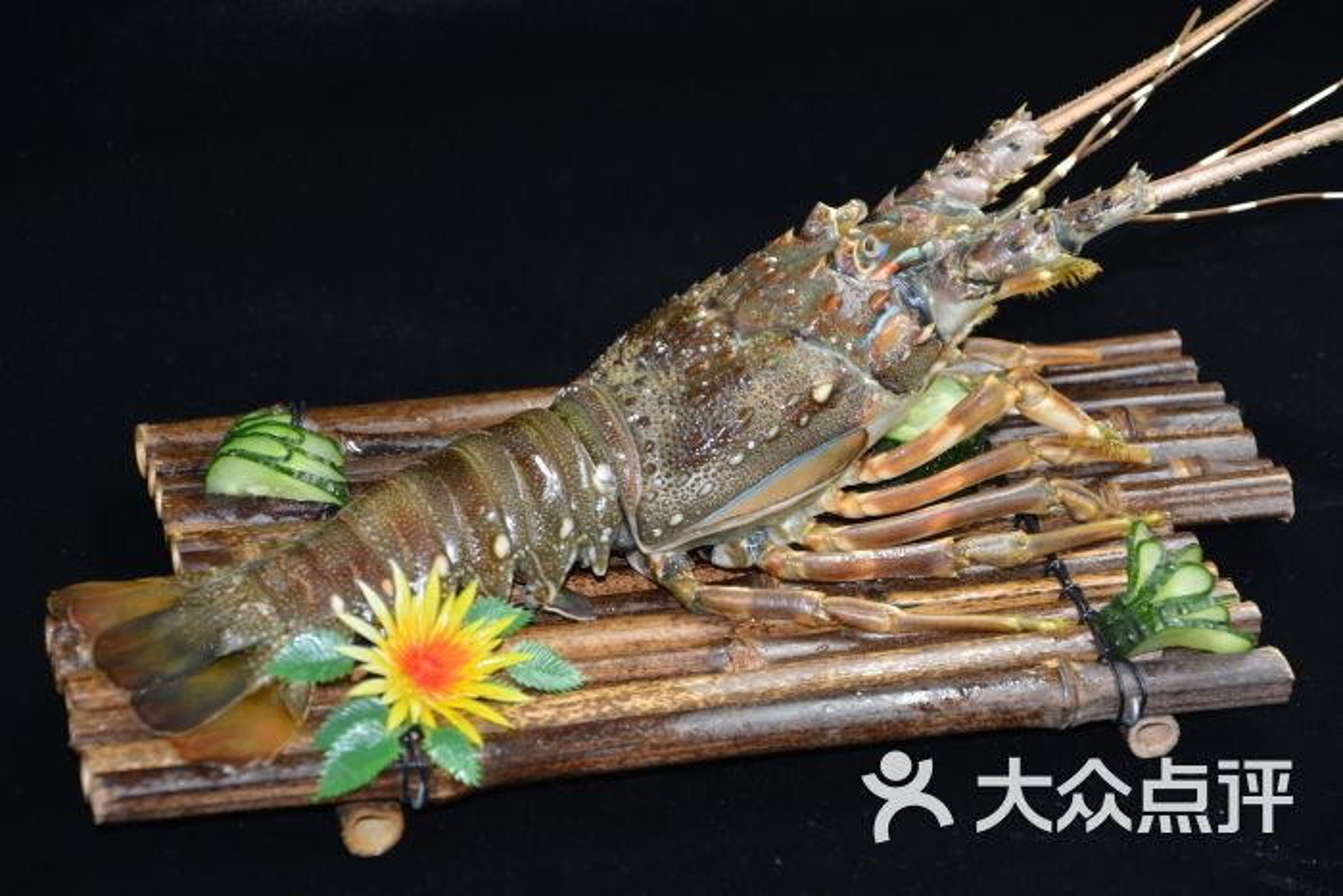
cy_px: 448
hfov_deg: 17.1
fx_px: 4477
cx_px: 672
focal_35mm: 120
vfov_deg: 11.4
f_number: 5.6
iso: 200
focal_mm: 80
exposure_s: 1/30
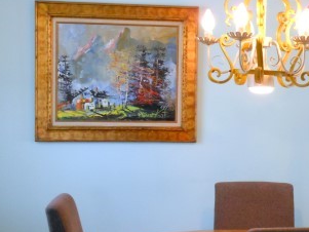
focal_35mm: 83
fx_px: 741
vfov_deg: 17.8
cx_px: 312
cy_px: 144
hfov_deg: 22.6
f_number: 4.3
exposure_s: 1/30
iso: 320
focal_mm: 6.9
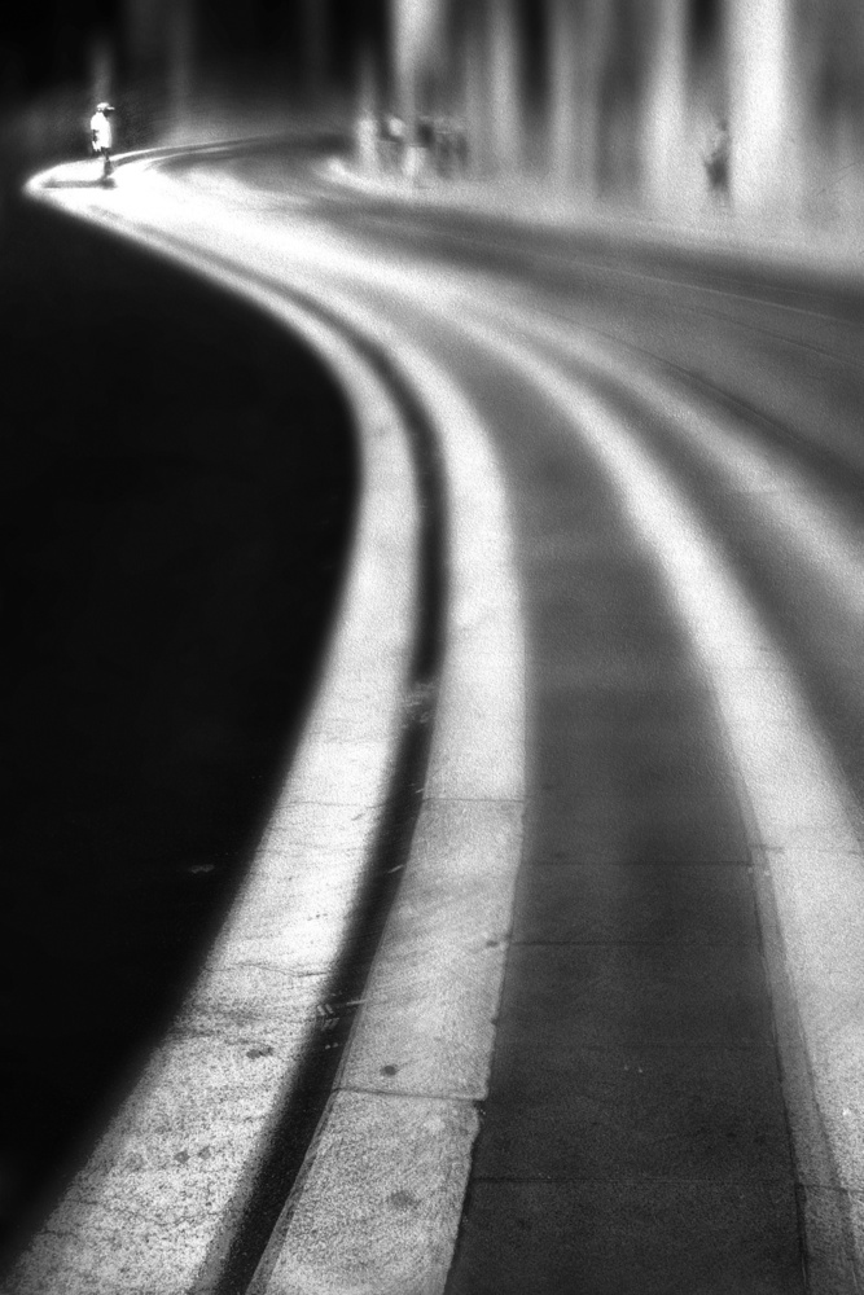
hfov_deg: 37.9
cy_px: 648
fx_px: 1259
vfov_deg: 54.4
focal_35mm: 35
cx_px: 432
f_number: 8
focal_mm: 35
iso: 100
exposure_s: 1/100
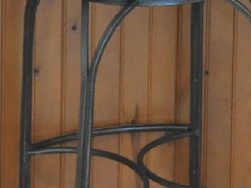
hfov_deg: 7.2
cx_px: 262
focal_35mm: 274
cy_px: -228
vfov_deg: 5.3
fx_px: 1986
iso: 800
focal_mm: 28
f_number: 4
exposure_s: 1/40
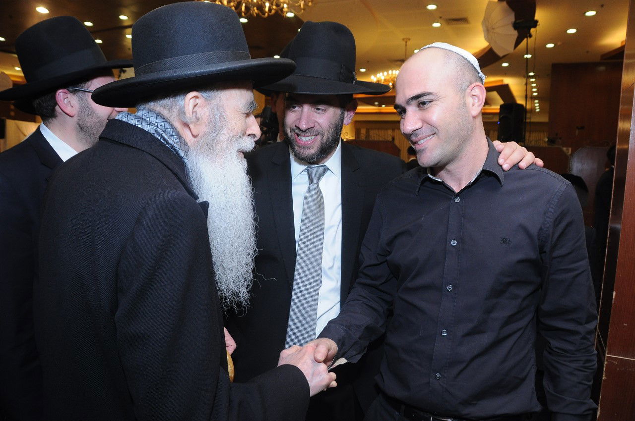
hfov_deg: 67.4
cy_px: 210
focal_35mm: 27
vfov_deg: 47.8
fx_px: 476
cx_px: 318
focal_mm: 18
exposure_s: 1/100
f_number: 6.3
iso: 800
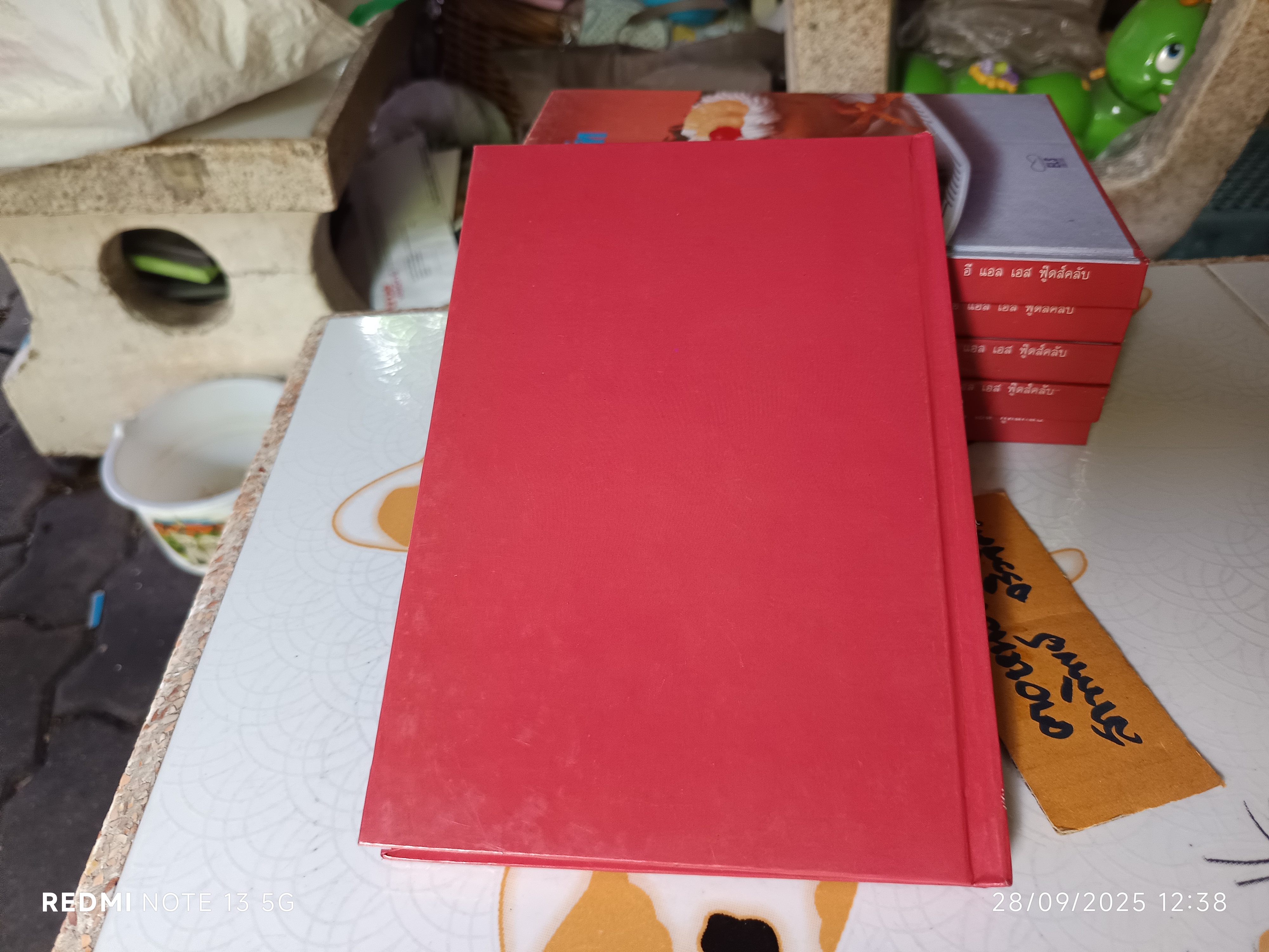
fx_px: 880
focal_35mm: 24
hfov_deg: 71.6
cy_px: 476
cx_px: 634
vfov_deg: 56.8
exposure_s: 1/50
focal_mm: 5.31
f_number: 1.7
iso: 376
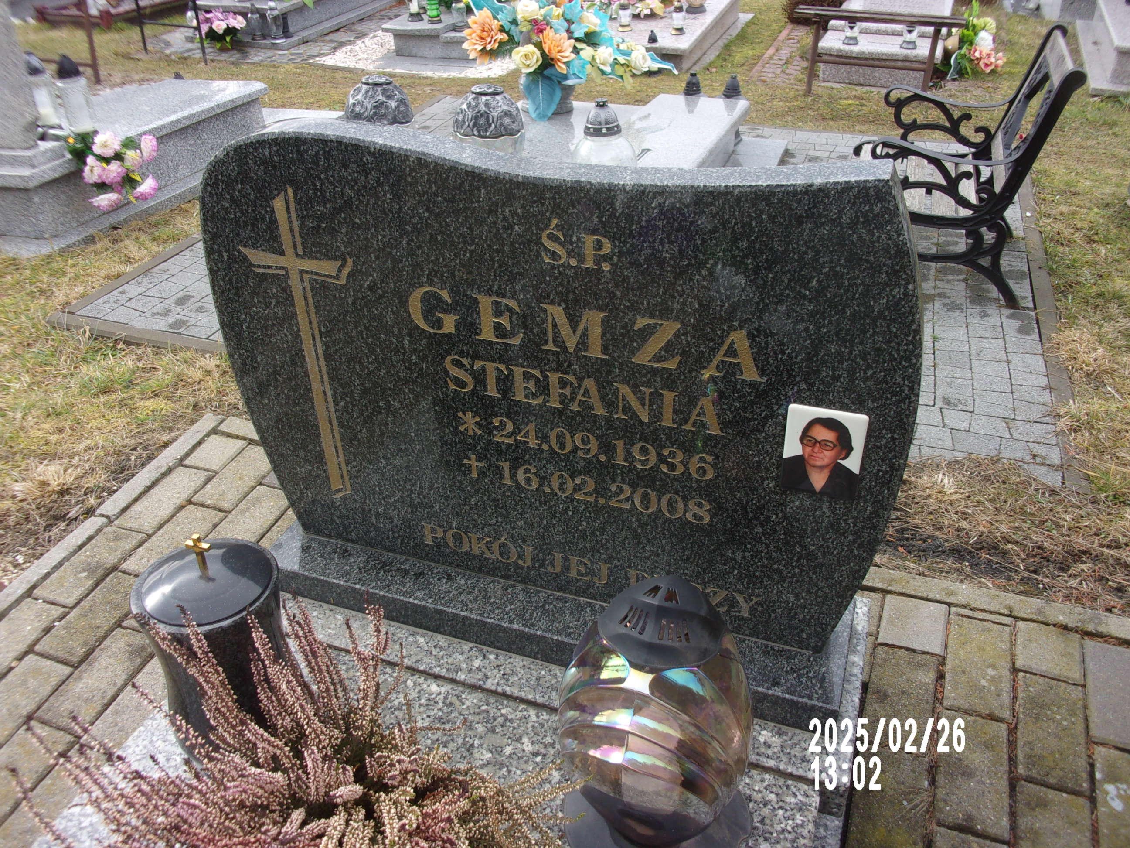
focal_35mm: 28
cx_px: 565
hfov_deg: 63.4
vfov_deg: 49.7
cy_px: 424
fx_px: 914
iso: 80
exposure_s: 1/140
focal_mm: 5.1
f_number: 3.9
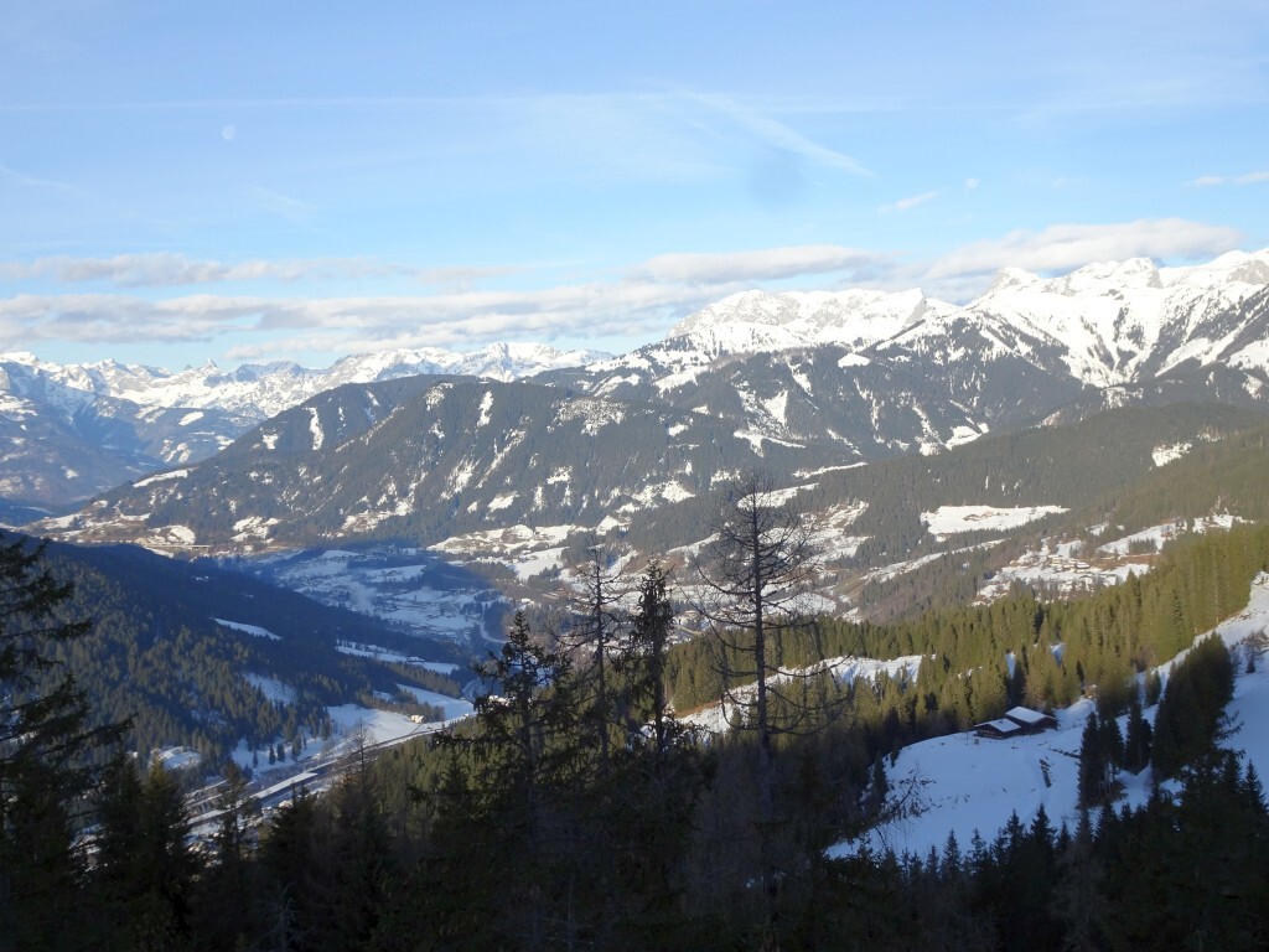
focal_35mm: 43
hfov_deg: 43.9
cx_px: 634
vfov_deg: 33.6
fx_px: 1576
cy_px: 476
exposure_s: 1/400
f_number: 4.5
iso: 80
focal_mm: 7.3
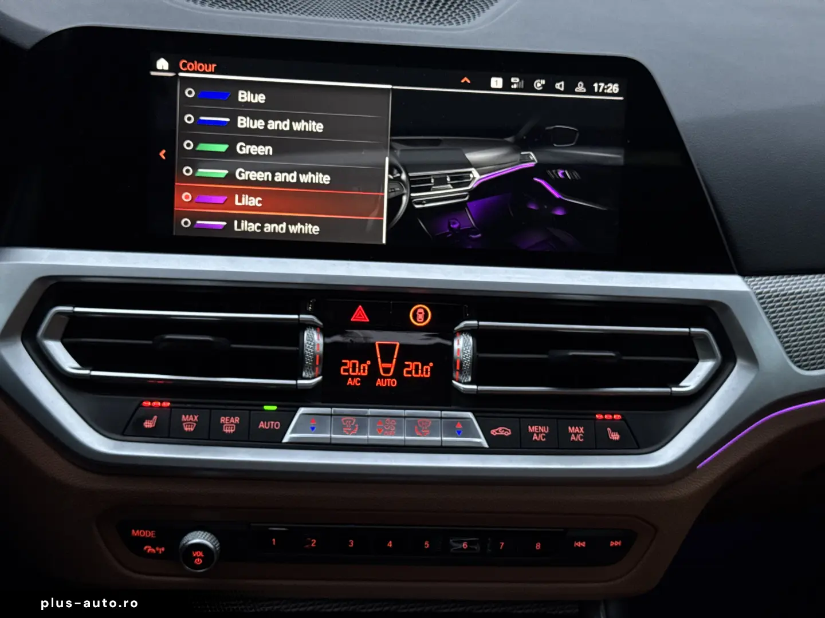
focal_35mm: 48
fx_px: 1144
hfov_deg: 39.7
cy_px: 309
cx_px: 412
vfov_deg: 30.3
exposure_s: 1/38
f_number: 1.78
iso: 400
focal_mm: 6.76
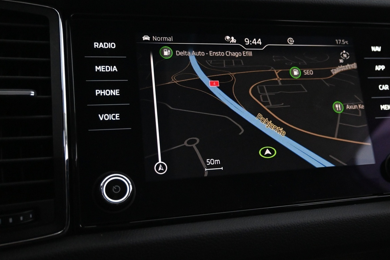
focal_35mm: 47
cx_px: 268
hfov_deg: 41.2
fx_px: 510
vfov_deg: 28.6
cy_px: 112
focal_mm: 22.5
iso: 3600
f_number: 4
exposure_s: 1/40
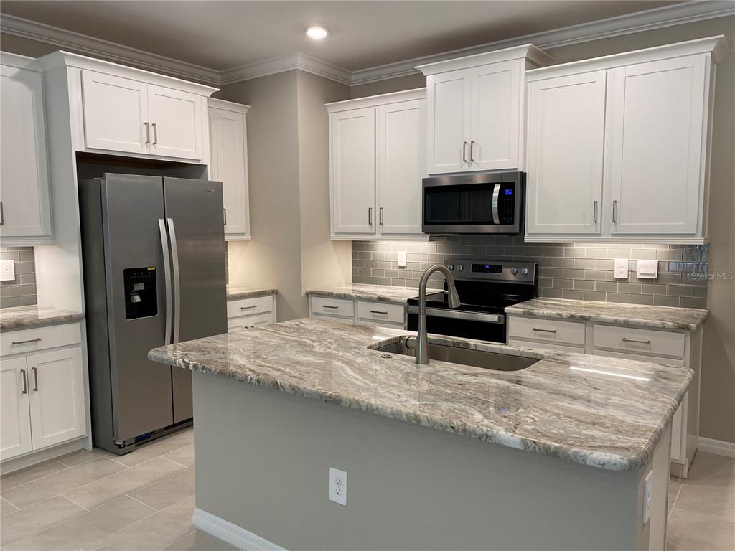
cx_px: 368
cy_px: 276
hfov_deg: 67.3
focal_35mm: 26
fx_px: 552
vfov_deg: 53.1
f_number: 1.8
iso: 125
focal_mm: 4.25
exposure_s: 1/120
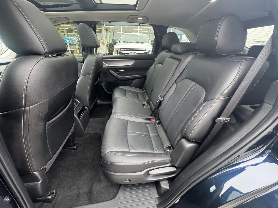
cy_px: 104
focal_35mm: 14
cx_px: 139
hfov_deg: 102.1
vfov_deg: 85.7
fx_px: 112
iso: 320
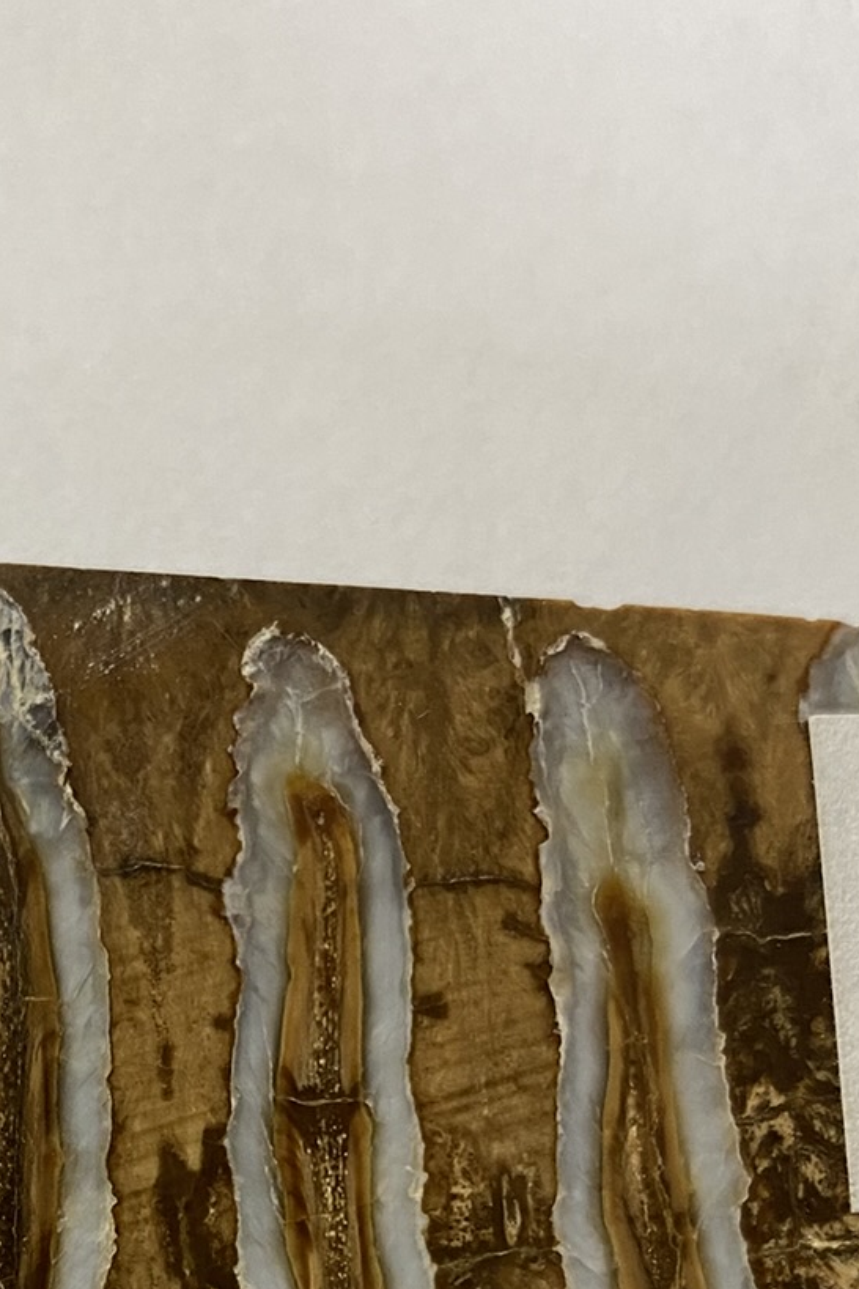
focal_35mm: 65
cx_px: -2
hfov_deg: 20.3
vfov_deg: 29.0
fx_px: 2326
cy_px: 1294
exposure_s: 1/60
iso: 160
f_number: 1.8
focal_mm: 4.25
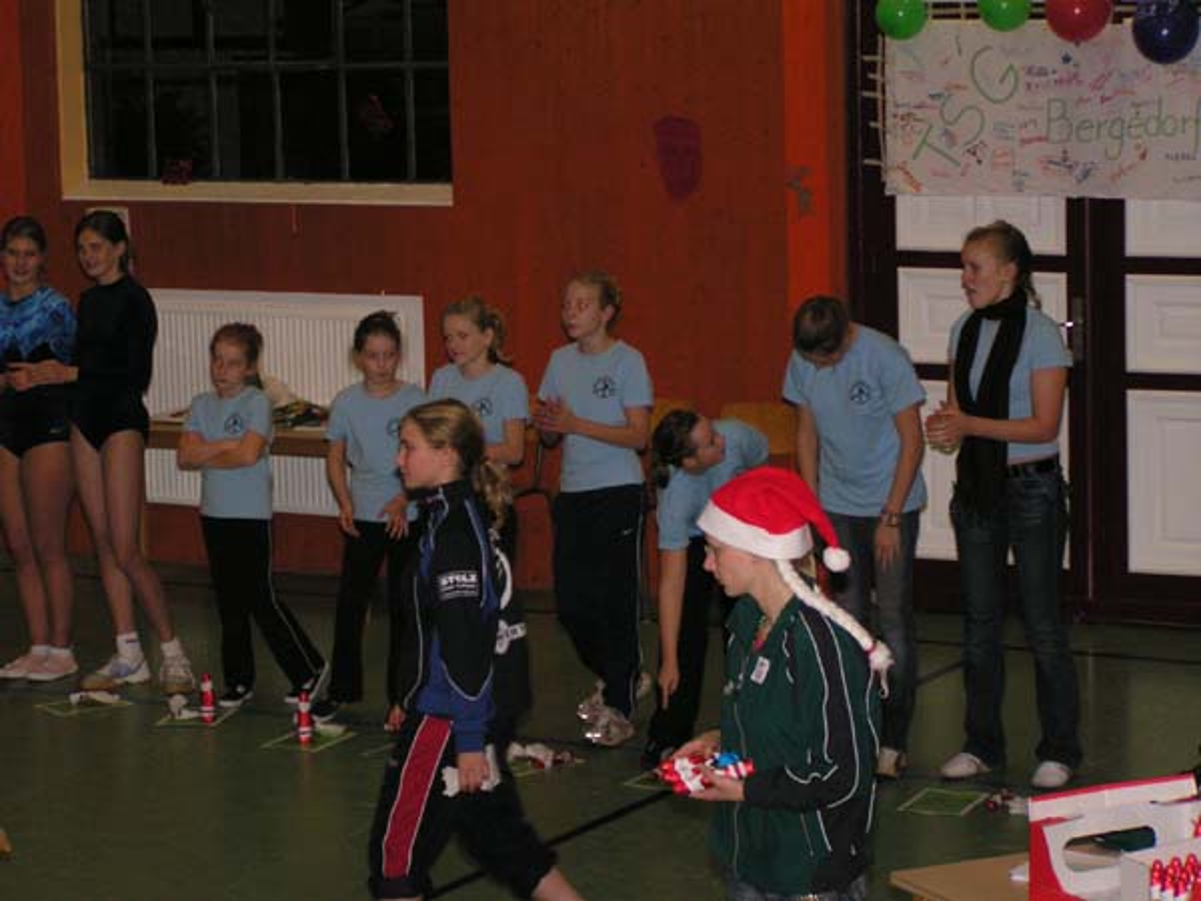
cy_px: 450
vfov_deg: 13.0
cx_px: 600
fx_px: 3955
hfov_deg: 17.3
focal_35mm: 114
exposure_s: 1/125
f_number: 3.5
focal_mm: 17.4
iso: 200
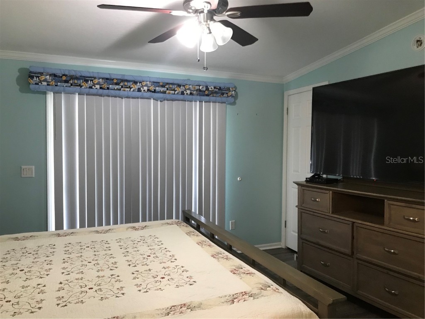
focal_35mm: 28
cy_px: 160
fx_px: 344
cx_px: 212
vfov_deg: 49.7
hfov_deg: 63.4
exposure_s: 1/15
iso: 50
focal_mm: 3.99
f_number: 1.8
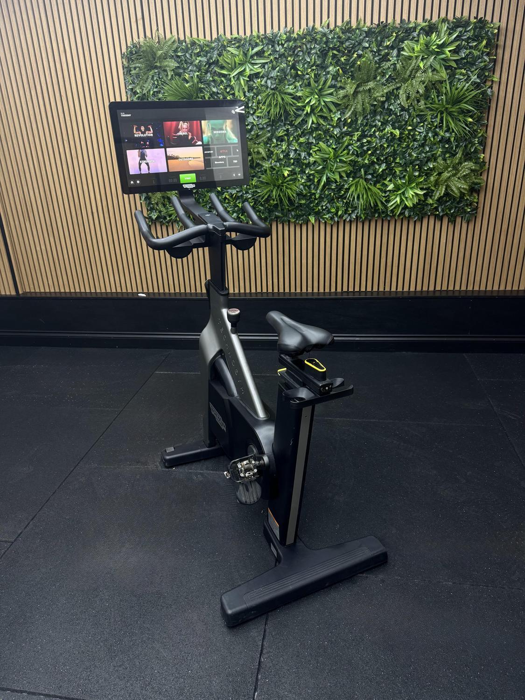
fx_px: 485
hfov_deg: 56.8
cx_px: 262
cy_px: 350
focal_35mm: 24
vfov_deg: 71.6
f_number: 1.78
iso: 160
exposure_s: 1/100
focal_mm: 6.76
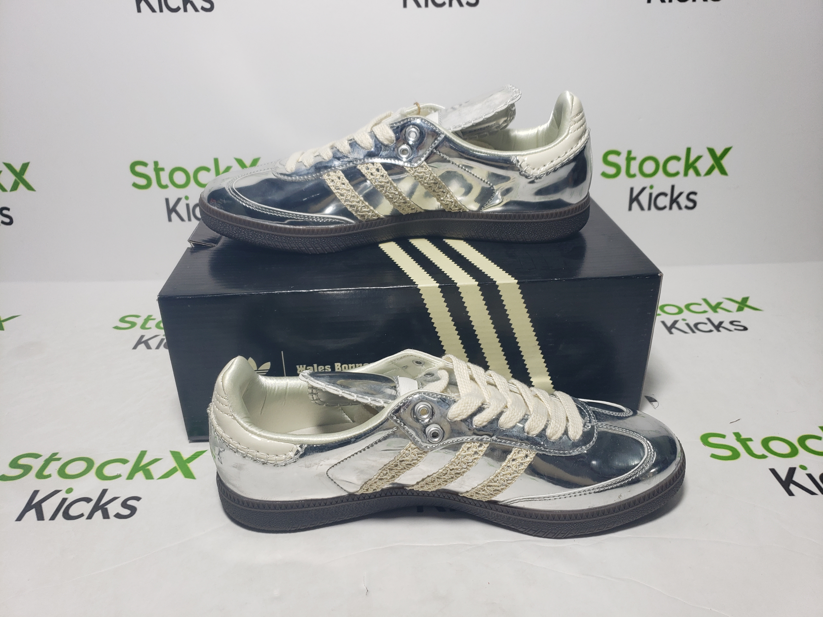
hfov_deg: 67.3
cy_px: 308
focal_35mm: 26
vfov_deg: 53.1
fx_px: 618
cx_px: 412
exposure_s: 1/416
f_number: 1.5
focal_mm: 4.3
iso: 50
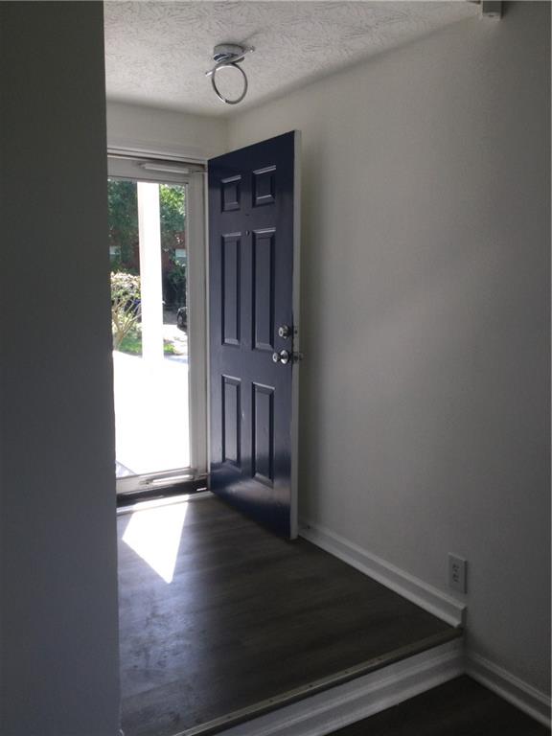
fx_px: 659
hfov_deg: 45.4
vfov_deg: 58.4
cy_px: 368
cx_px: 276
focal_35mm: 31
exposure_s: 1/120
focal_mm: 3.3
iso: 32
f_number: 2.4
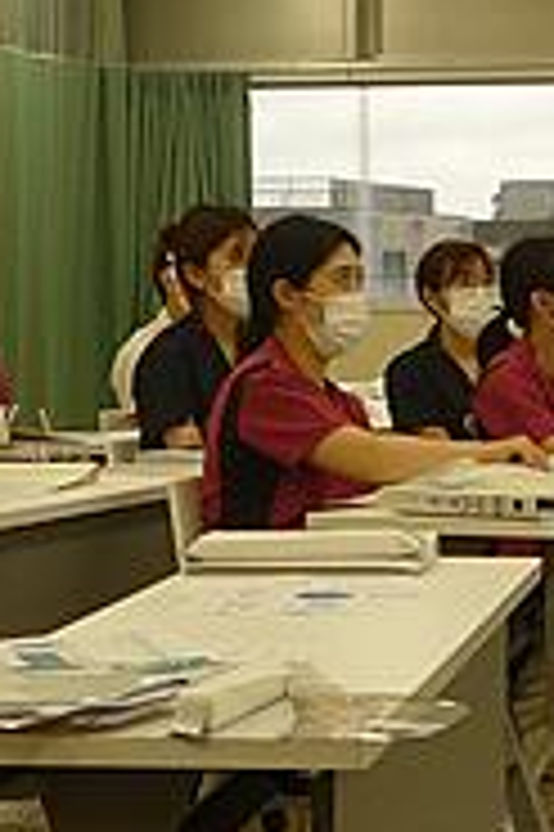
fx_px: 3584
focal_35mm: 155
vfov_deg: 13.3
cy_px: 508
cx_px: 455
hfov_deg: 8.8
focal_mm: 6.8
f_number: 4
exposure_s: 1/40
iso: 125
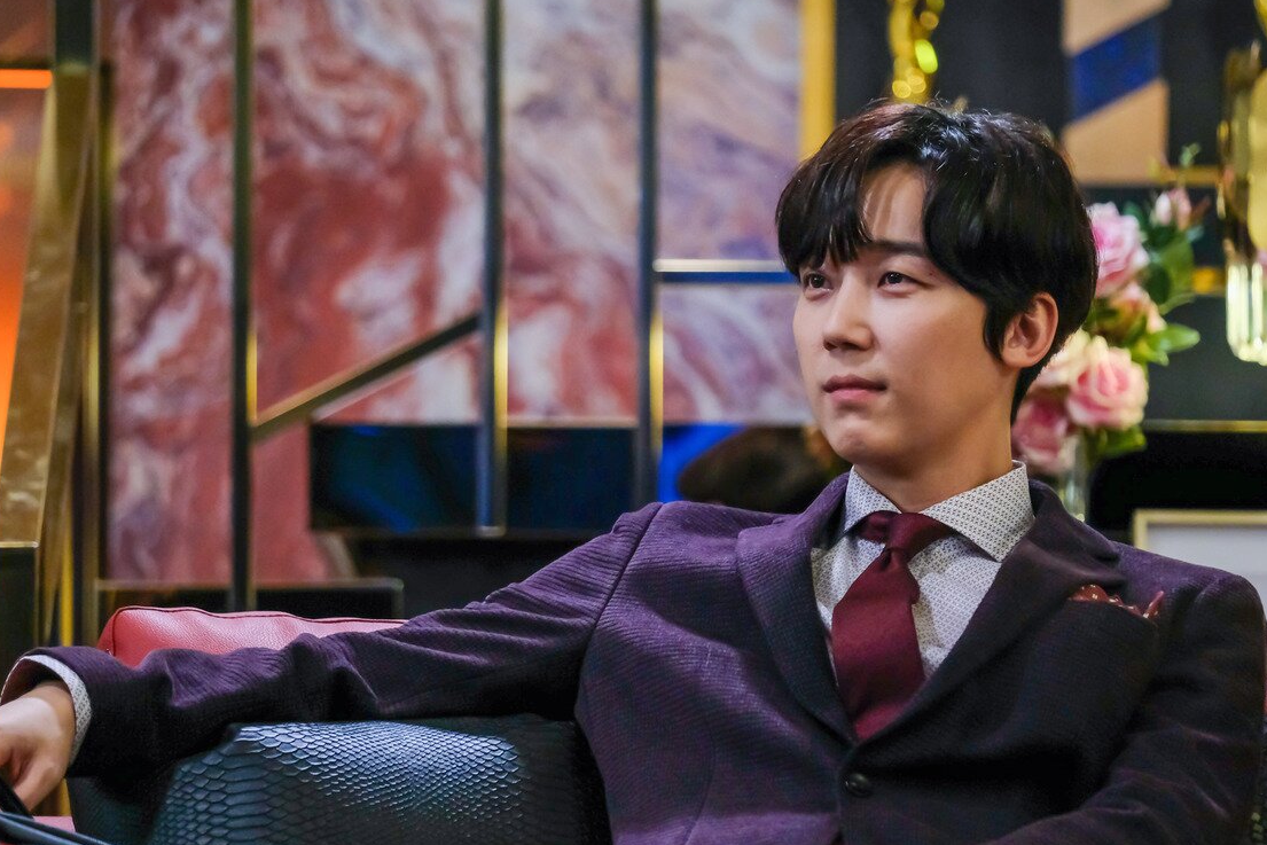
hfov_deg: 7.7
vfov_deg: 5.2
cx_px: 715
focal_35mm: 266
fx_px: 9362
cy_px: 448
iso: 2500
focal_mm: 140
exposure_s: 1/250
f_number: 2.8
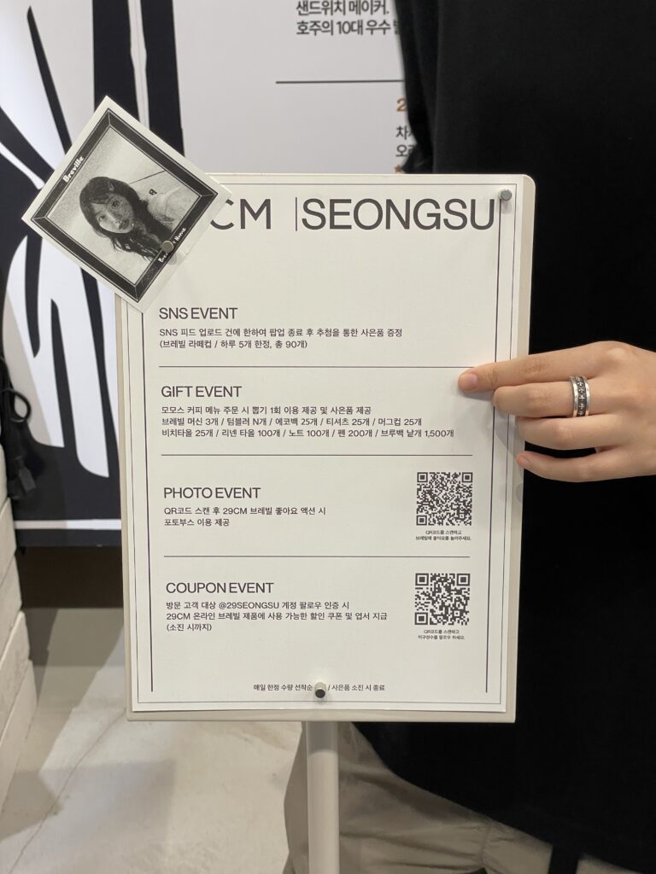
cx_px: 328
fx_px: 1314
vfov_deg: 36.8
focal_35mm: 52
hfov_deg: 28.0
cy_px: 437
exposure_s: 1/60
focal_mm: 6
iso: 160
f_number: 2
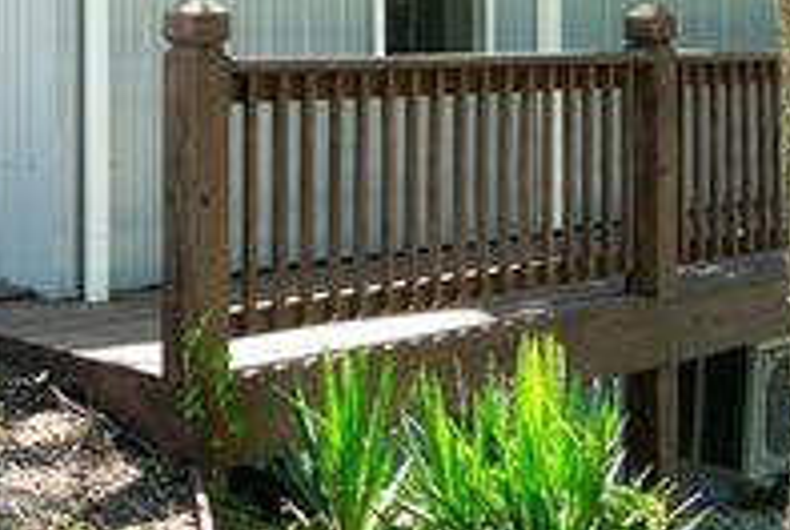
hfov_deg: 26.2
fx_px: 1560
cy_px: -48
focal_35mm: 71
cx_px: -76
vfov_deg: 18.5
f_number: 3.5
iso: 100
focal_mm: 28
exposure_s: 1/160
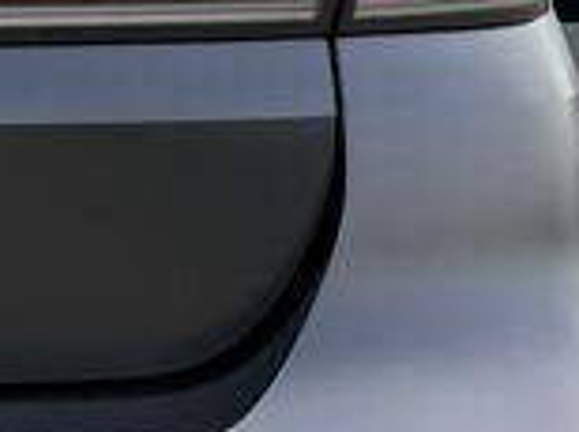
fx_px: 2672
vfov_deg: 9.0
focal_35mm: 160
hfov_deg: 11.0
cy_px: -274
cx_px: -669
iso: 80
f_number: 1.78
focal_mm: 6.76
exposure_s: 1/831
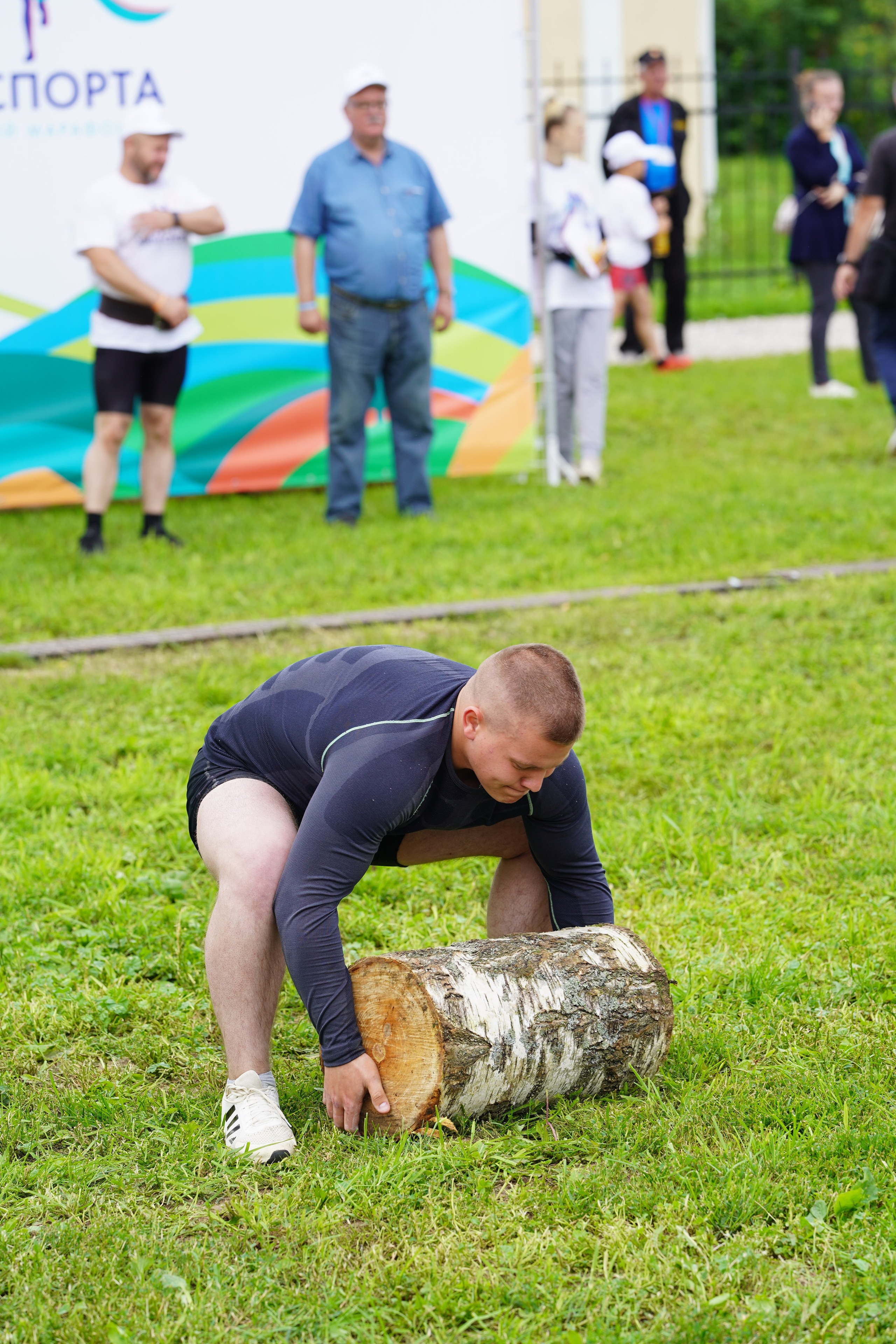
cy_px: 672
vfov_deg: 15.2
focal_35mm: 135
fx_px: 5040
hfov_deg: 10.2
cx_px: 448
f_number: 5
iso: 100
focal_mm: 135
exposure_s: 1/250
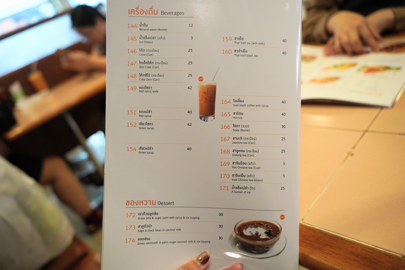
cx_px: 202
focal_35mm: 28
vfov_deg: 46.4
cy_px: 135
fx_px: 315
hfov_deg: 65.5
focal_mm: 28
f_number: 3.2
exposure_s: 1/160
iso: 1600
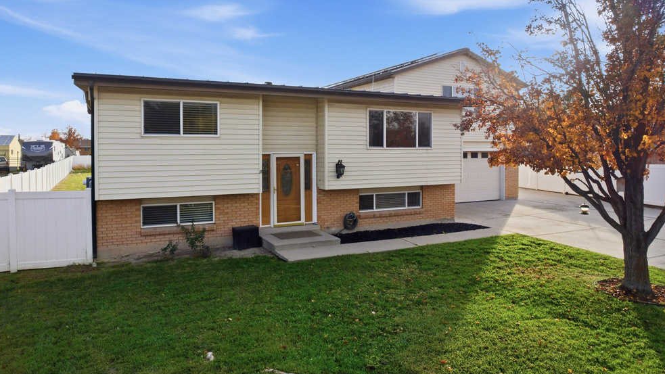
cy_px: 154
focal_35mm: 24
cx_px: 319
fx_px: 423
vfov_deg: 47.5
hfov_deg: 76.3
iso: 100
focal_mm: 8.4
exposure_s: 1/3000
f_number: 2.8
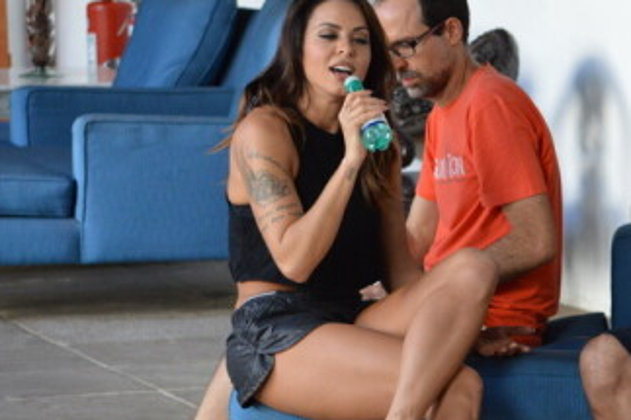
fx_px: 3679
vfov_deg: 6.5
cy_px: 283
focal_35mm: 210
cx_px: 514
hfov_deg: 9.8
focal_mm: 78
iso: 1600
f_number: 4.5
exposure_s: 1/320
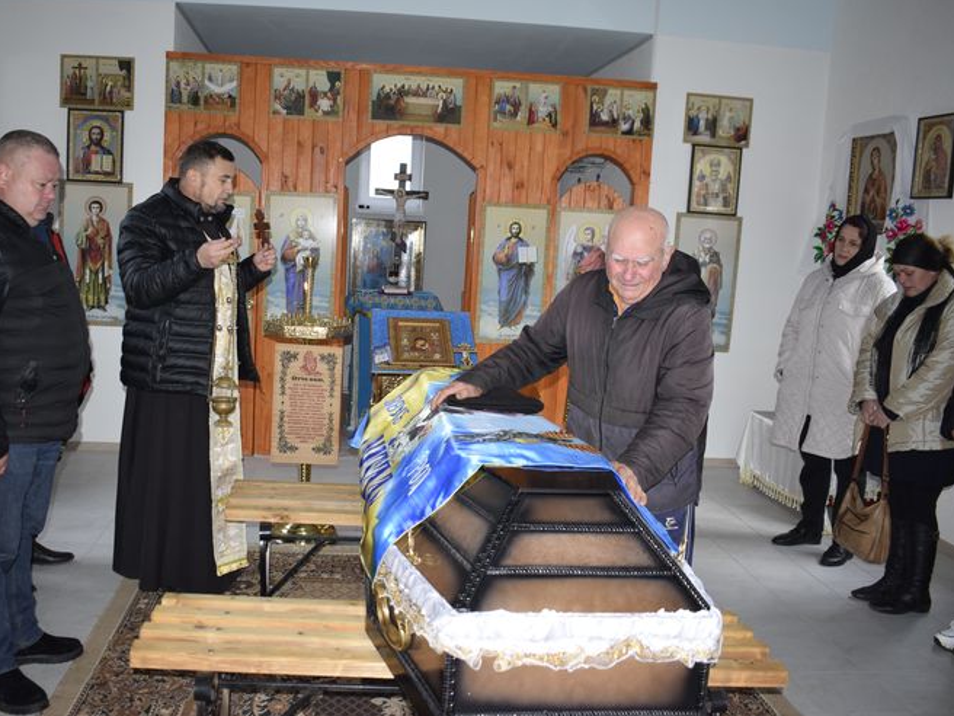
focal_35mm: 33
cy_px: 359
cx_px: 414
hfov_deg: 55.2
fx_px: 909
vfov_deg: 42.9
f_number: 4.5
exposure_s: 1/80
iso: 800
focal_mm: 20
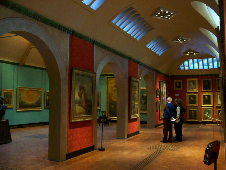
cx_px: 113
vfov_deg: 39.7
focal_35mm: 36
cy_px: 85
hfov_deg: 51.4
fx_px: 235
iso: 200
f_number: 2.7
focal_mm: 6
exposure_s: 1/8
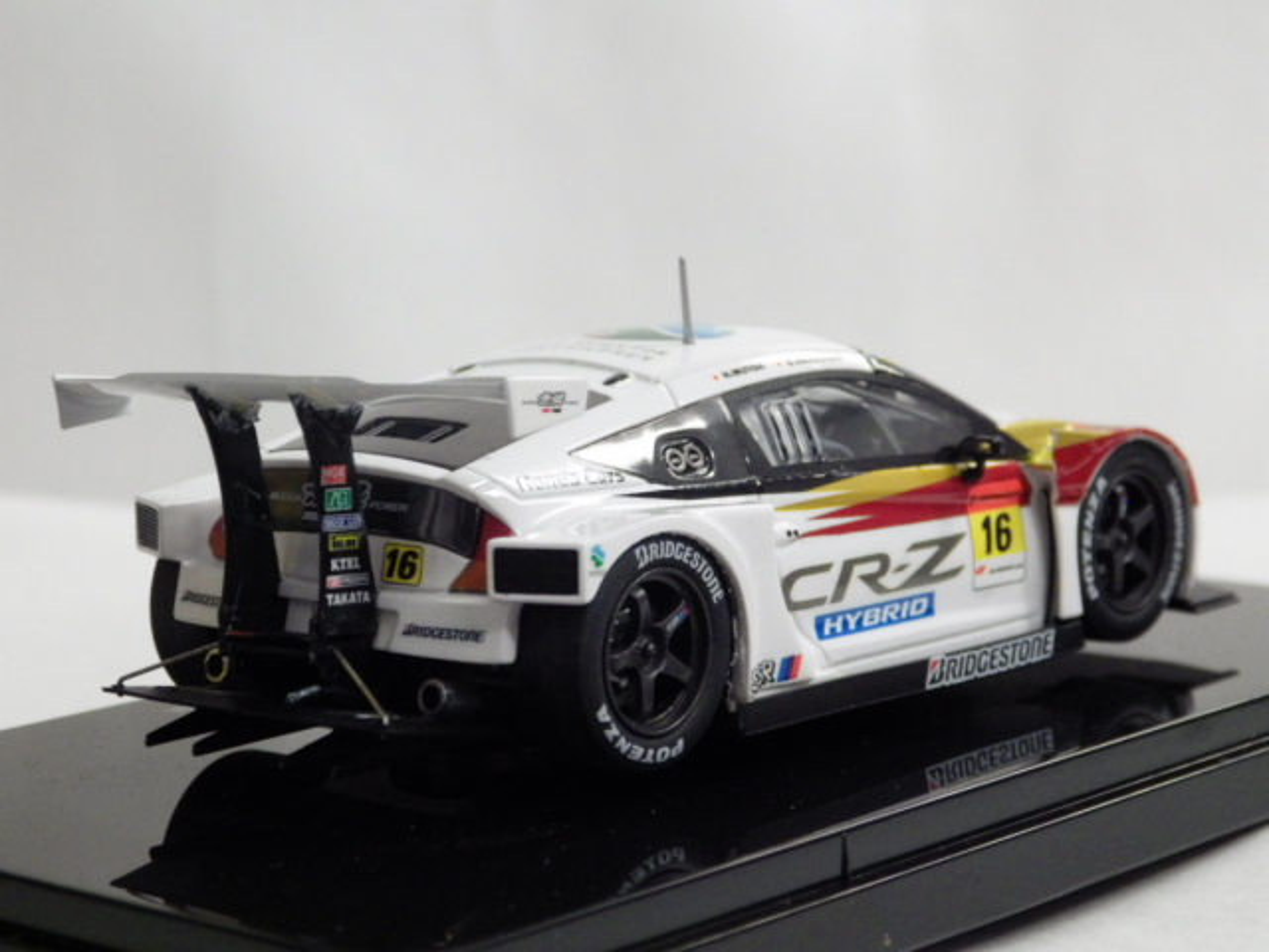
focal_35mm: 103
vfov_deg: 14.4
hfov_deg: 19.1
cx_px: 634
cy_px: 476
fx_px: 3776
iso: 800
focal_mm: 18.4
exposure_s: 1/50
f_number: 4.6
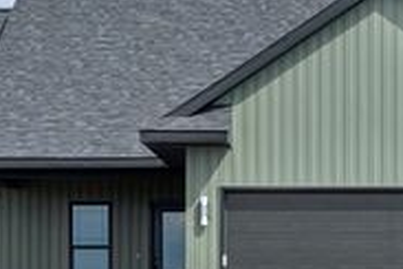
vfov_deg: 9.7
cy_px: 118
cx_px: 370
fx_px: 1589
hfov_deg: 14.3
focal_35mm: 142
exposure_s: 1/800
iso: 400
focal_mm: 35
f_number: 9
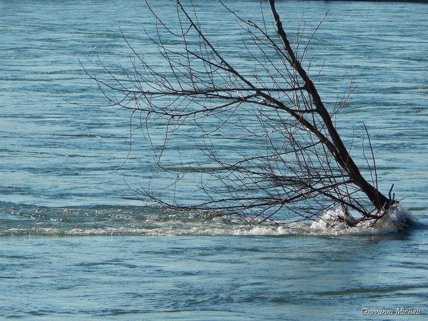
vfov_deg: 5.3
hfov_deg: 7.0
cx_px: 214
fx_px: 3488
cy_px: 160
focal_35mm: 282
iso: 125
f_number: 5.7
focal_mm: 50.1
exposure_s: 1/500
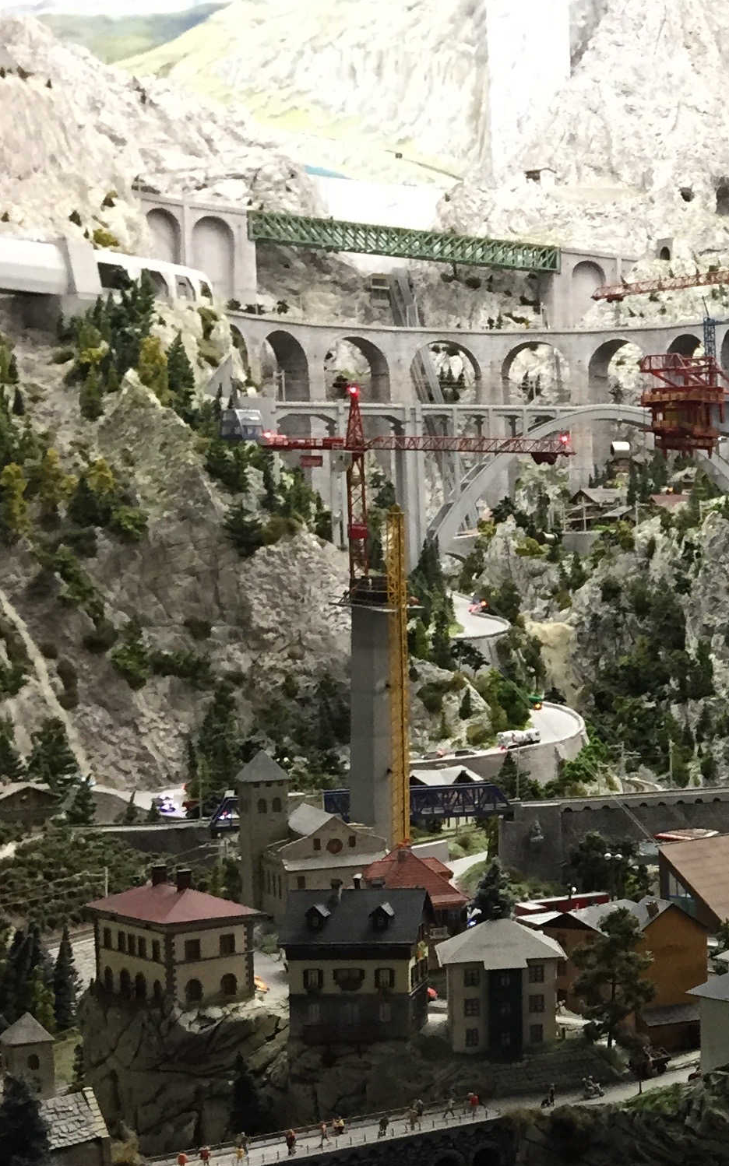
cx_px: 1139
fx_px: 2130
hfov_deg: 17.2
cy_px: 733
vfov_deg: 30.5
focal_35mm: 67
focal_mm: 4.15
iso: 100
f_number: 2.2
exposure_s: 1/30
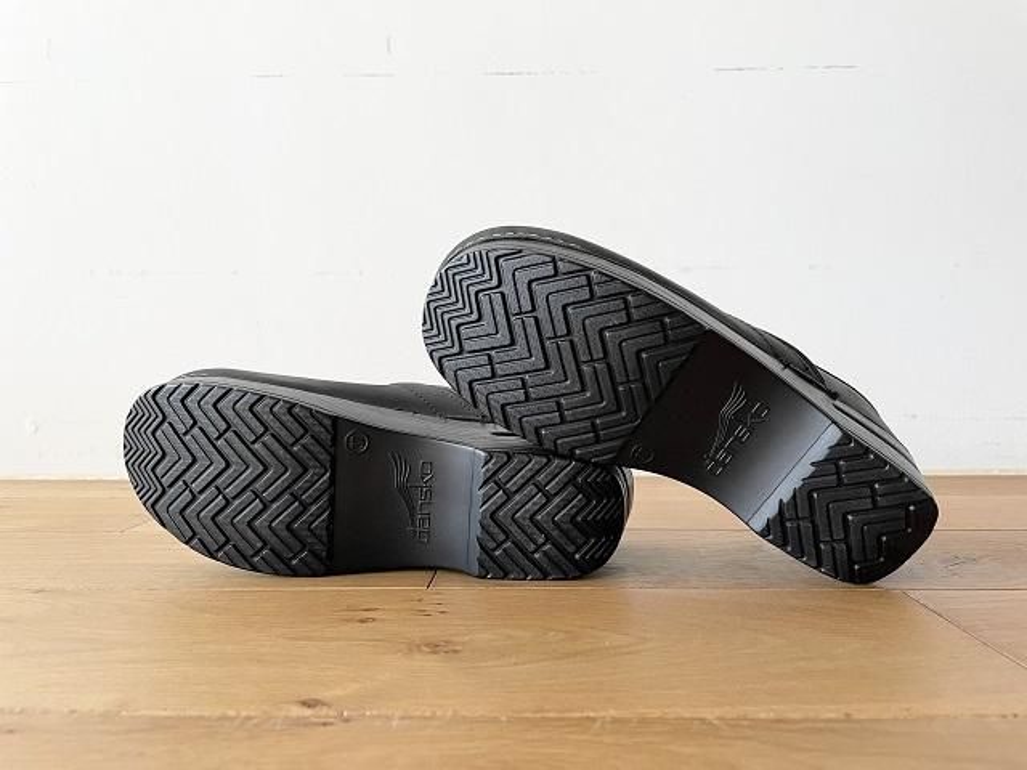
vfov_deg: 53.1
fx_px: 771
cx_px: 514
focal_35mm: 26
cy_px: 385
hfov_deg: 67.3
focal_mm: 4.2
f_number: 1.6
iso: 160
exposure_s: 1/60
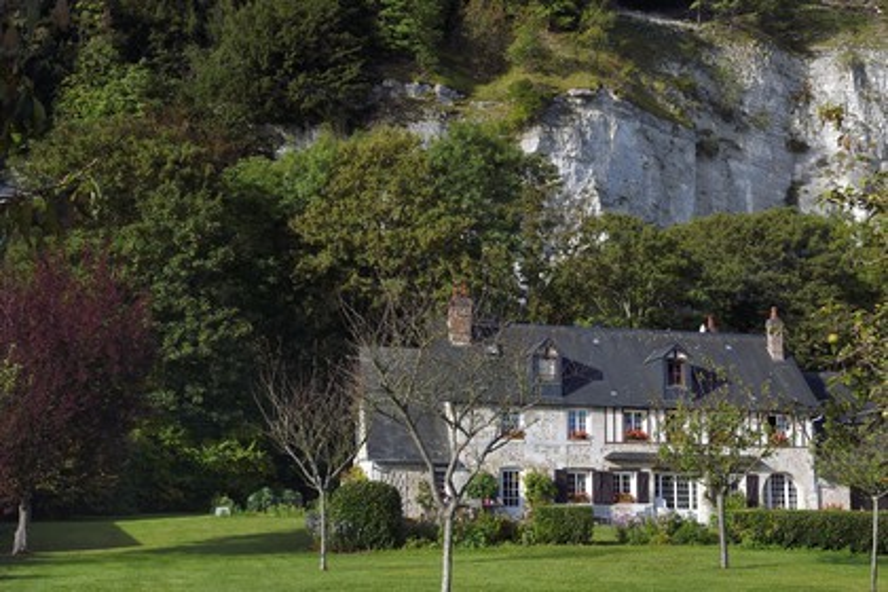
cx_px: 444
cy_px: 296
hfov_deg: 38.2
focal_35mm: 52
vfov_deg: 26.0
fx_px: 1283
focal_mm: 52
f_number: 11
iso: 200
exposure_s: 1/320
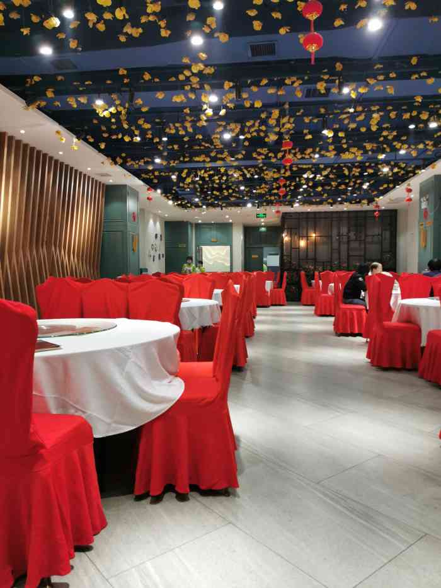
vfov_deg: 65.3
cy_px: 294
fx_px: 459
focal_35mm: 27
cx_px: 220
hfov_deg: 51.4
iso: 125
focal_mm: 5.56
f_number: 1.6
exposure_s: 1/50
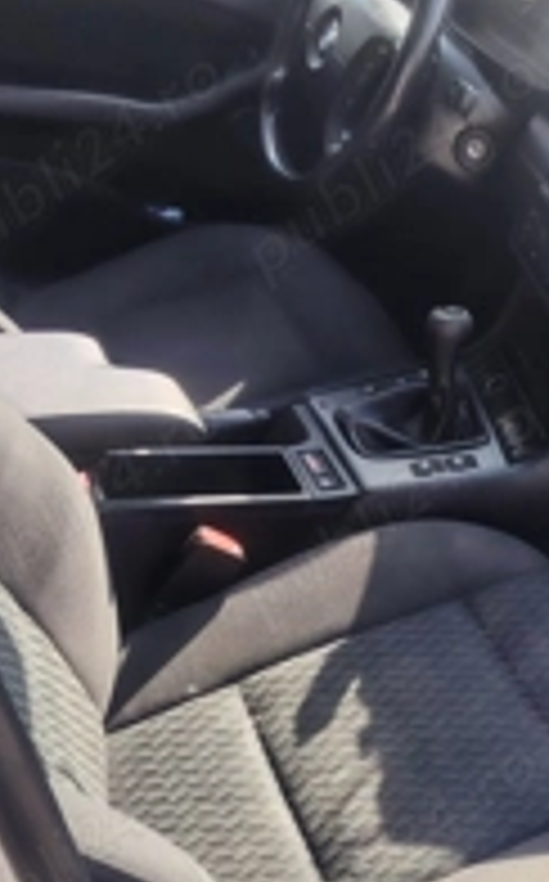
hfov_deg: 23.7
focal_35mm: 52
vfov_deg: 38.5
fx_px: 1249
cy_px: 585
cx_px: 549
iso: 100
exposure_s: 1/218
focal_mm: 5.25
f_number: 1.75
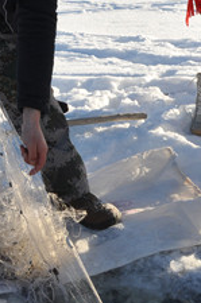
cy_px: 69
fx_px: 606
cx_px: 39
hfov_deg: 18.7
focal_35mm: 72
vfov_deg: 27.7
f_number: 14
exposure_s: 1/200
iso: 320
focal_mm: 18
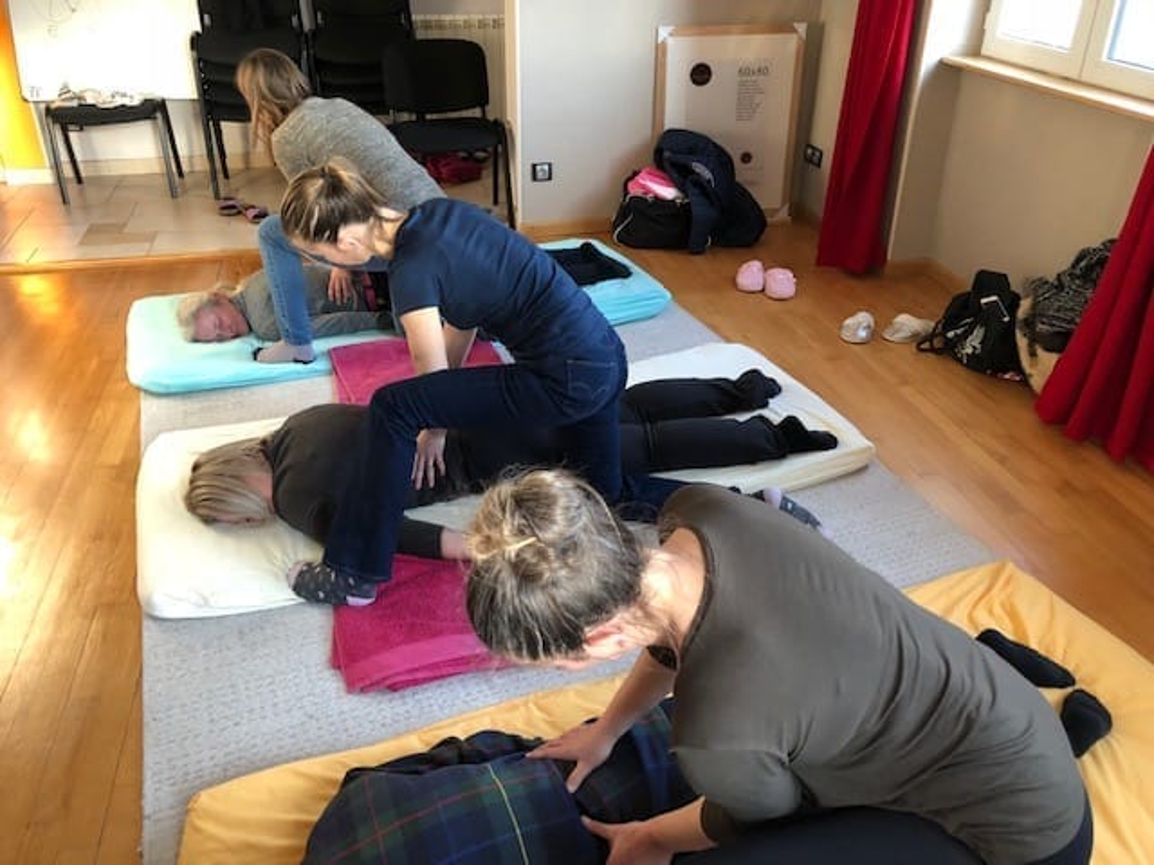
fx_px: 933
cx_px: 577
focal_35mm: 28
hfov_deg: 63.4
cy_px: 432
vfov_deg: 49.7
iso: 50
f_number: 1.8
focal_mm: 3.99
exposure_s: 1/15
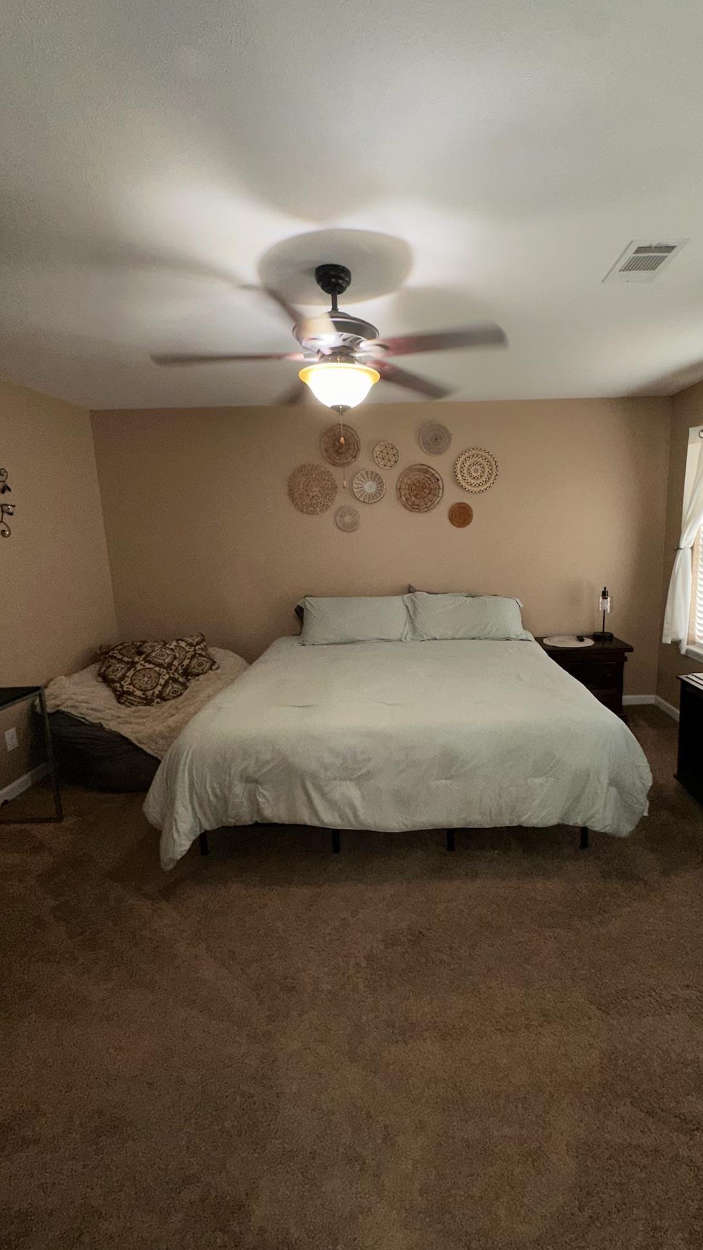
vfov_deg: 99.4
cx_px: 421
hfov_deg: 66.5
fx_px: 530
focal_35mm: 16
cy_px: 621
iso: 100
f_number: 2.2
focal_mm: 2.22
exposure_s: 1/60
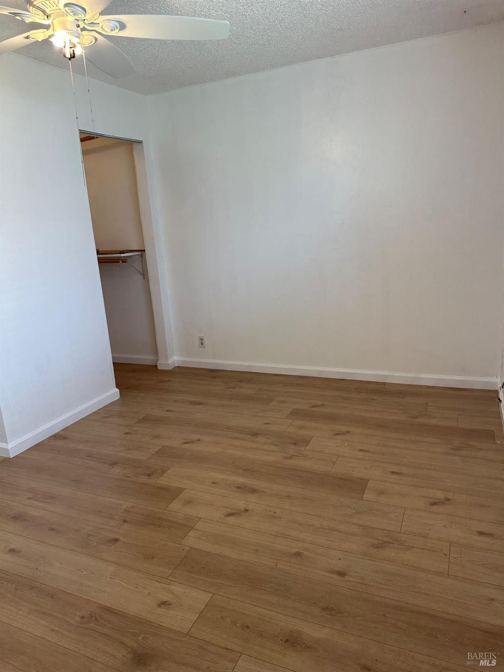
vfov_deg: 71.6
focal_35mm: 24
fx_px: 466
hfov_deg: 56.8
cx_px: 252
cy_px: 336
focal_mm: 6.86
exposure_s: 1/120
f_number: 1.78
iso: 125
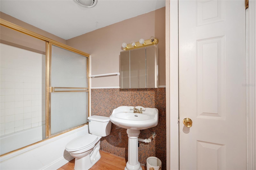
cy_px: 85
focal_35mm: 14
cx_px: 128
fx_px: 100
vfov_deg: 81.2
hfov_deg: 104.2
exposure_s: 30
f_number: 6.3
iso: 250
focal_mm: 14
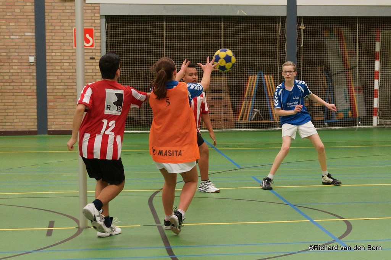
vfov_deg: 25.7
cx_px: 196
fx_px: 570
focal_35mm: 52
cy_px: 130
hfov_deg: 37.9
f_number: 2.8
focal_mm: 35
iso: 800
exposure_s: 1/200
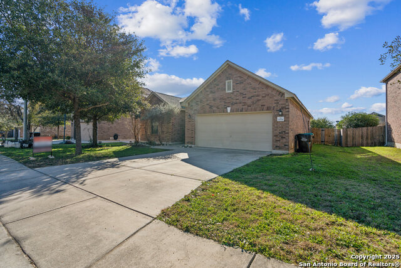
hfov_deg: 96.7
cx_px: 200
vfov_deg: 73.8
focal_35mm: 16
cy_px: 134
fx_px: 178
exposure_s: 1/400
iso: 320
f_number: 8
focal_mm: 16
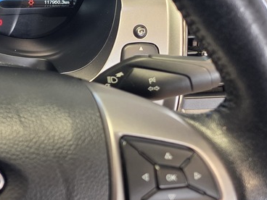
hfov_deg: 26.0
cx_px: -78
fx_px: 494
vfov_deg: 22.8
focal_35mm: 64
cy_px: 67
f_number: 1.7
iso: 200
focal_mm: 6.25
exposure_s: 1/100
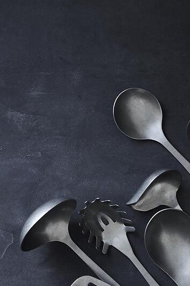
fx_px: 650
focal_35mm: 82
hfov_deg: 16.6
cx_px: 73
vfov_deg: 24.8
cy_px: 149
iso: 400
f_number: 8
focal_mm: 50
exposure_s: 1/13
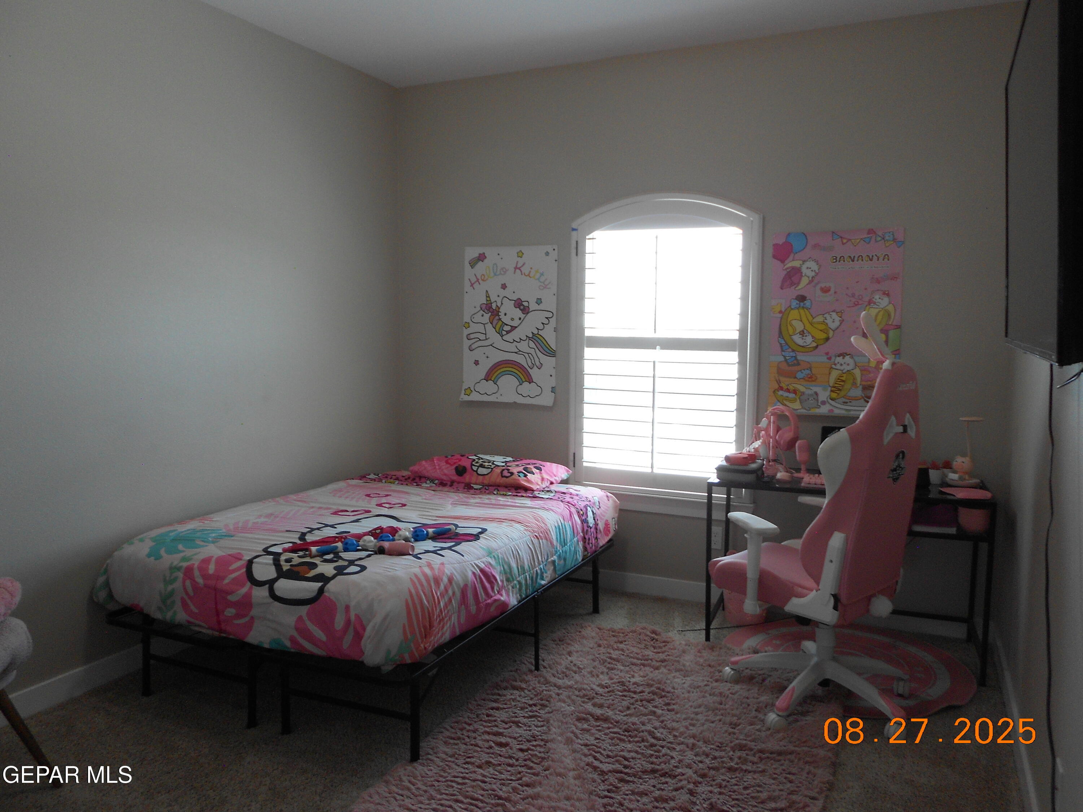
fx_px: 813
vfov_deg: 53.1
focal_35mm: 26
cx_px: 542
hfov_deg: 67.3
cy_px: 406
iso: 125
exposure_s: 1/30
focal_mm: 4.6
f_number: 3.2
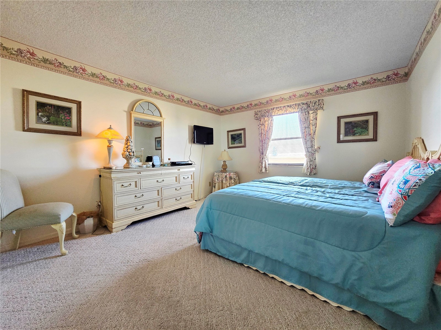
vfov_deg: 89.9
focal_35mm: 13
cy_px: 165
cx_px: 220
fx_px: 166
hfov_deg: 106.2
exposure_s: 1/60.2
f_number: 2.2
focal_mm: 2.2
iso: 250
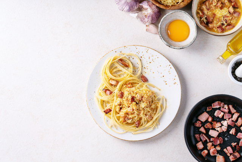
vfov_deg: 15.2
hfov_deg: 22.6
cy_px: 81
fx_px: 605
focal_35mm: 90
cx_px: 121
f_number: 8
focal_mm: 90
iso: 100
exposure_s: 1/160
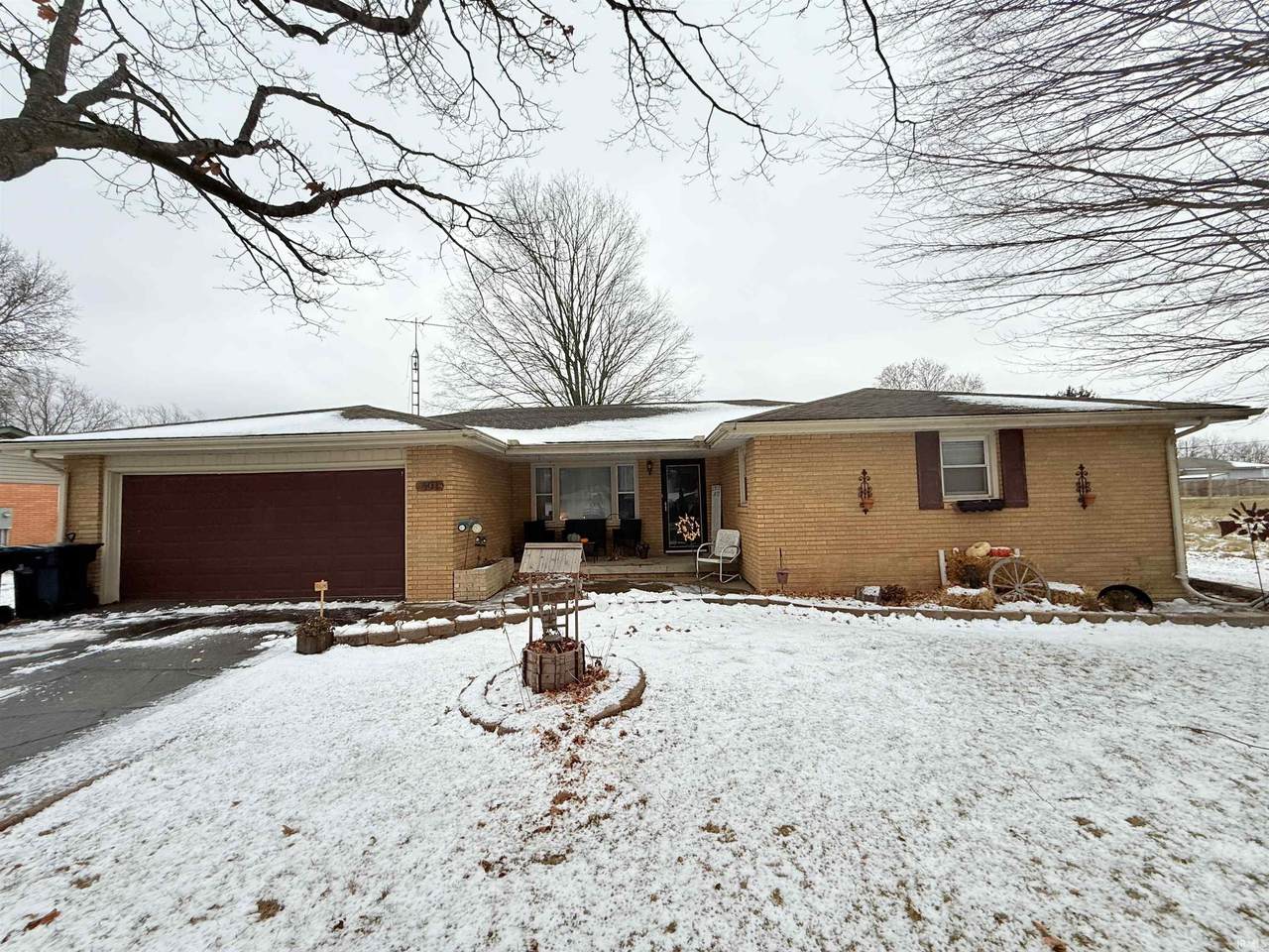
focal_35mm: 14
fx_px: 513
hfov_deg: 102.1
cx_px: 634
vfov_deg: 85.7
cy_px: 476
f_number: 2.2
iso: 50
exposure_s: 1/274
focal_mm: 2.22
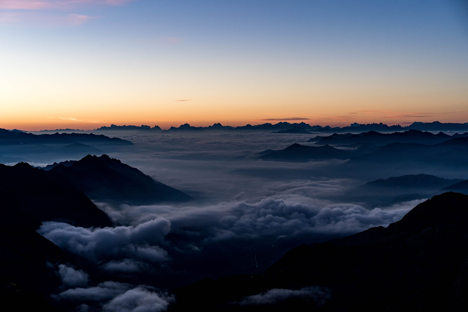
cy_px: 156
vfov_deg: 24.6
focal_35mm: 55
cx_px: 234
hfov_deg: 36.2
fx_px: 715
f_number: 8
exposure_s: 1/100
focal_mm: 55
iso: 1000
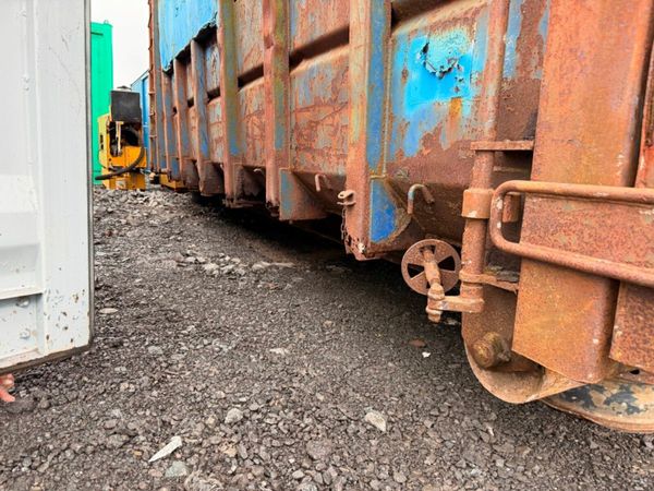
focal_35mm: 24
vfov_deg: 56.8
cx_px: 327
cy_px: 246
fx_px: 453
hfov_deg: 71.6
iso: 200
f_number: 1.78
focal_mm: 6.76
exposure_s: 1/121
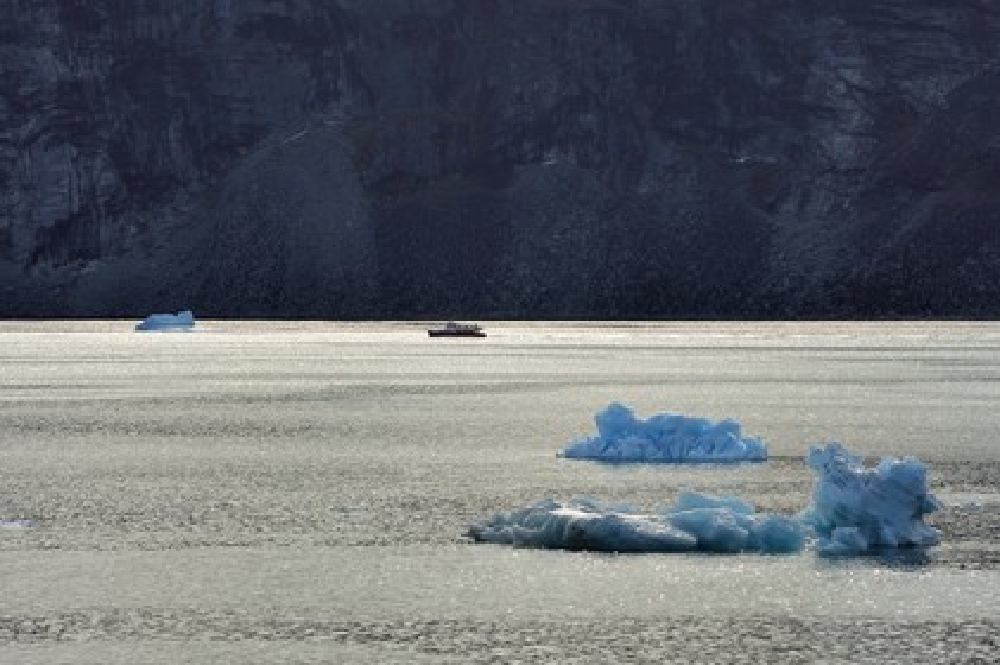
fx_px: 5551
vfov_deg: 6.9
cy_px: 332
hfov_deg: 10.3
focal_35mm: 200
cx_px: 500
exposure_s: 1/320
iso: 200
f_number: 18
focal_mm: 200
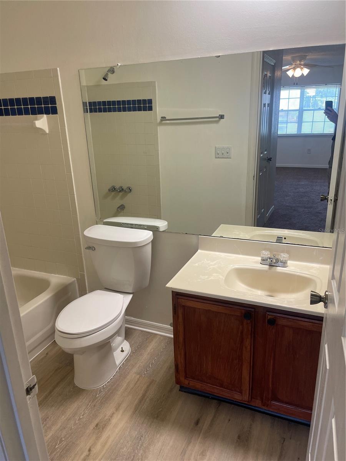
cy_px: 230
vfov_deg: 67.3
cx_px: 173
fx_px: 347
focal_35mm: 26
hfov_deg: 53.1
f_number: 1.6
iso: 100
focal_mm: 4.2
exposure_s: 1/120
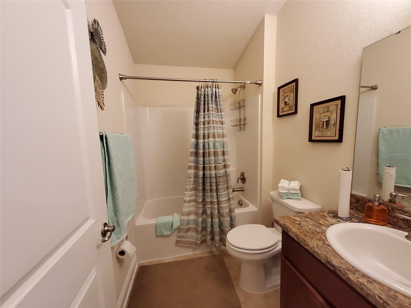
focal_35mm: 13
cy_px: 154
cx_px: 206
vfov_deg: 89.9
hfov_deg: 106.2
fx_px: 154
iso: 320
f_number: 2.2
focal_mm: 1.13
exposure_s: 1/30
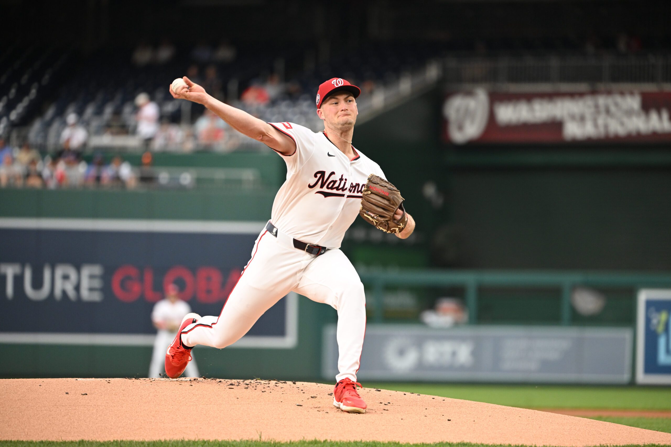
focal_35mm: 300
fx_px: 5592
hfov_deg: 6.9
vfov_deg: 4.6
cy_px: 224
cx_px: 336
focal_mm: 300
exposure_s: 1/2000
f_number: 4
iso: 2000
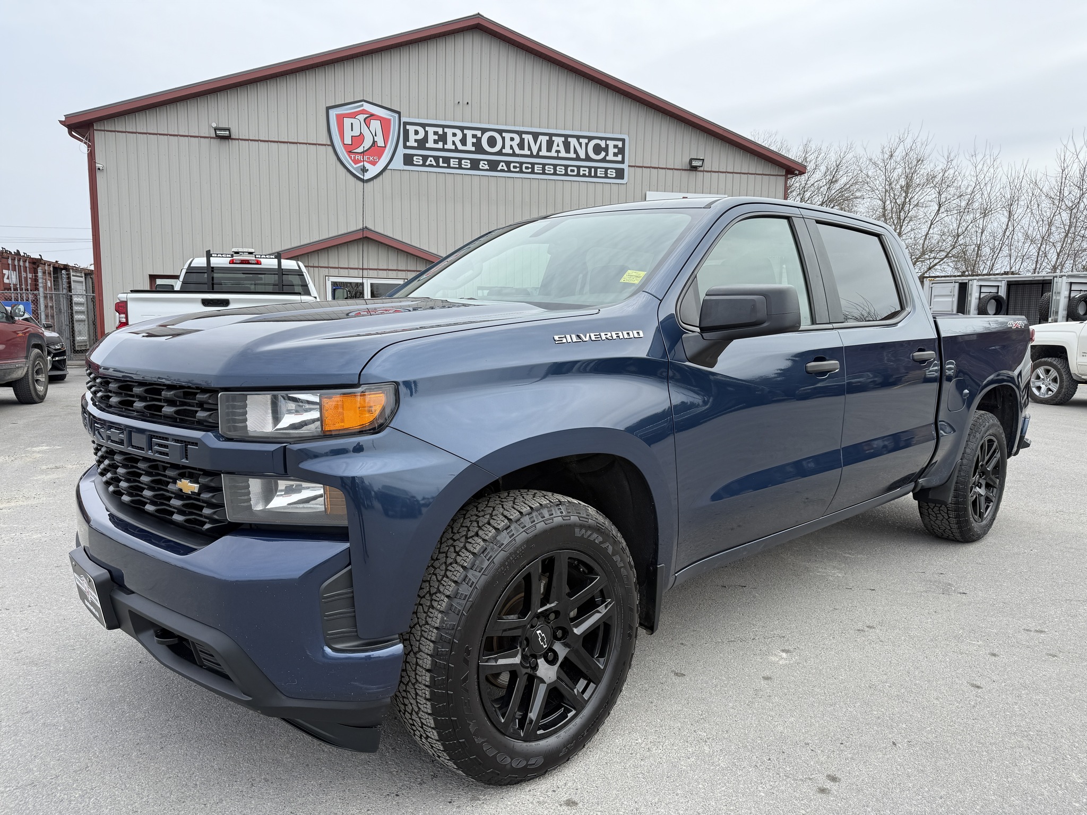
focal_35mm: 24
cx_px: 544
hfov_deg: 71.6
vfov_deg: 56.8
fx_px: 754
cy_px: 408
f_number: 1.78
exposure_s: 1/1230
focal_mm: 6.76
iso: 80
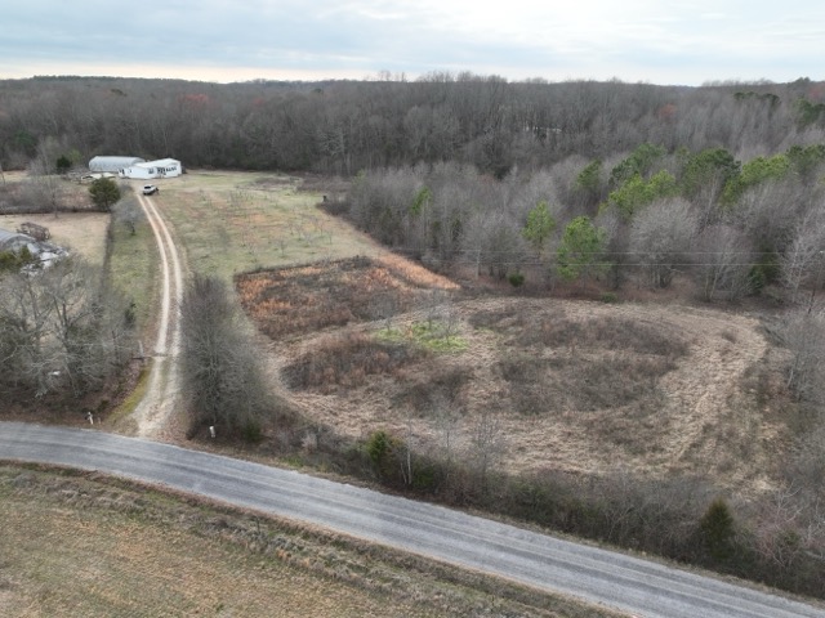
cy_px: 309
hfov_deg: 71.6
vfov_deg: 56.8
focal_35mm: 24
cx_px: 412
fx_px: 572
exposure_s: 1/200
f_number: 2.8
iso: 350
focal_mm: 12.29
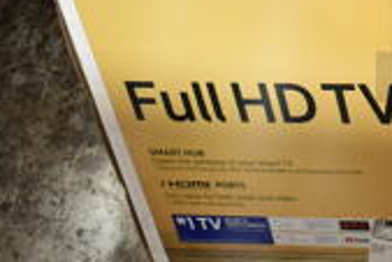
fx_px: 1177
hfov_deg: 16.7
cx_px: 636
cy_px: -21
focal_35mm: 108
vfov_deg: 12.5
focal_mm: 20
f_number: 3.5
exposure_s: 1/60
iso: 1000
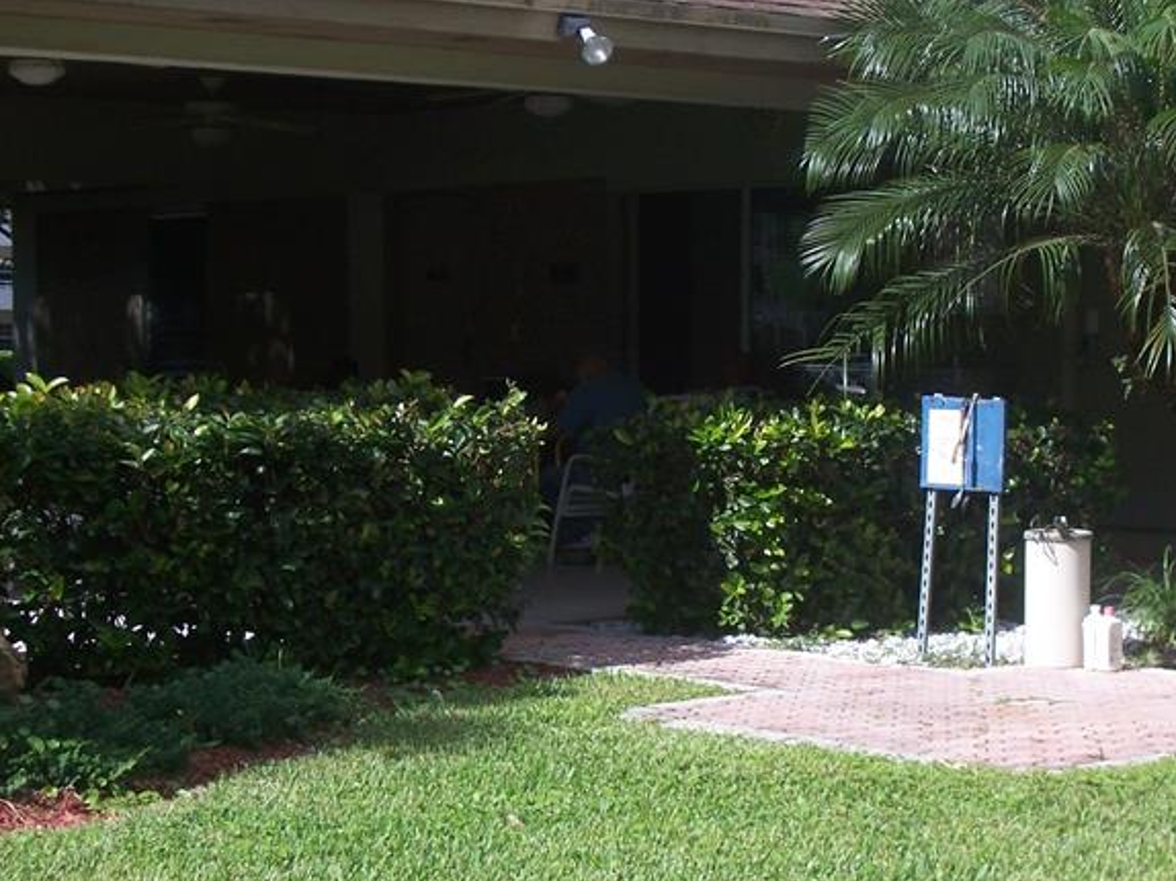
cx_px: 754
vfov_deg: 16.0
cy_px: 516
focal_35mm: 92
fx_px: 3124
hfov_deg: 21.3
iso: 80
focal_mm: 10.8
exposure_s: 1/750
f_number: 4
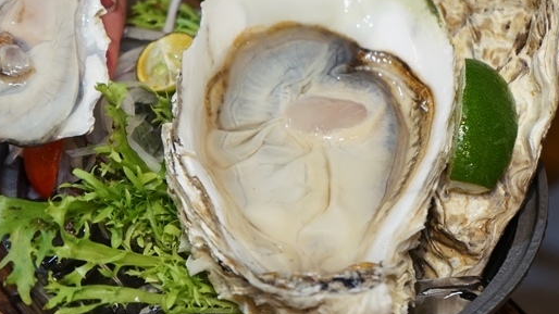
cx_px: 270
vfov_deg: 10.6
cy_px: 112
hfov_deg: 18.8
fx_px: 1690
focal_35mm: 114
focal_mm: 70
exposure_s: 1/80
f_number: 5.6
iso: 1250
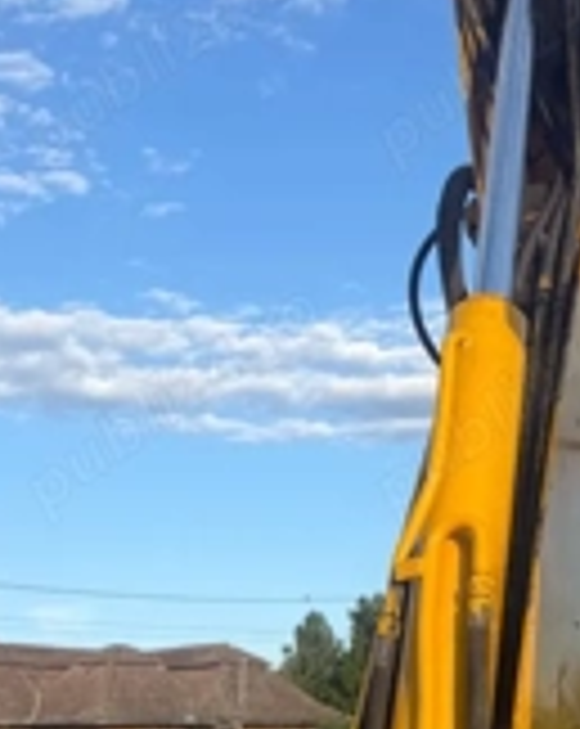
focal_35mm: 58
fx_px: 1248
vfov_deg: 32.4
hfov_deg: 24.7
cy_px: 454
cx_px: 611
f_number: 1.78
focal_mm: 6.76
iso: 80
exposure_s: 1/2110
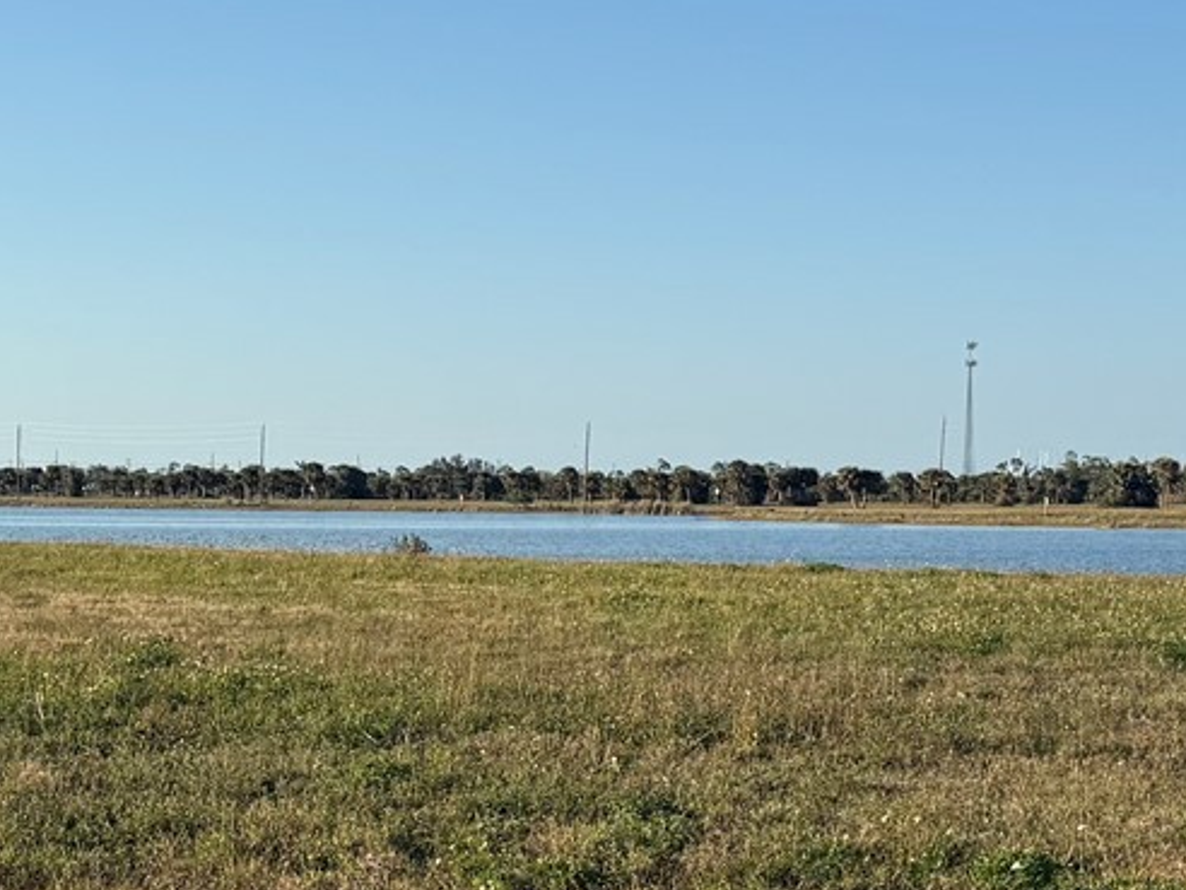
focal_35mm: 78
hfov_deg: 25.0
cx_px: 574
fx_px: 2672
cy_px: 704
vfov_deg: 18.7
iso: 80
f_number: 1.78
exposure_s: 1/4405
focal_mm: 6.76
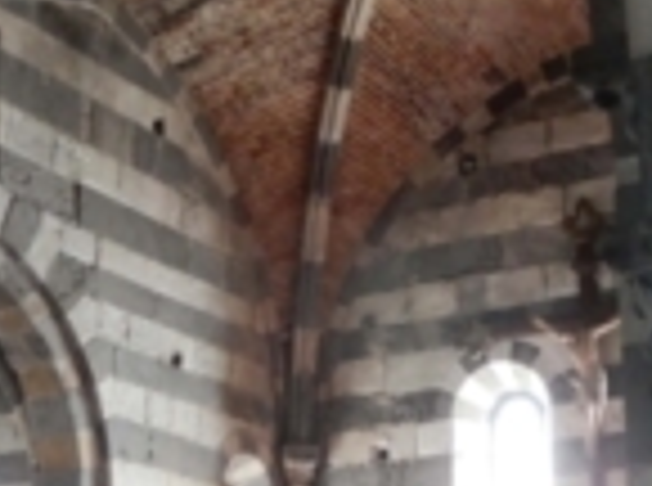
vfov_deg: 17.6
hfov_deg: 23.5
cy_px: 340
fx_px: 1559
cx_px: 441
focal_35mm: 83
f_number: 3.4
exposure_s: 1/25
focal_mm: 4.3
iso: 400
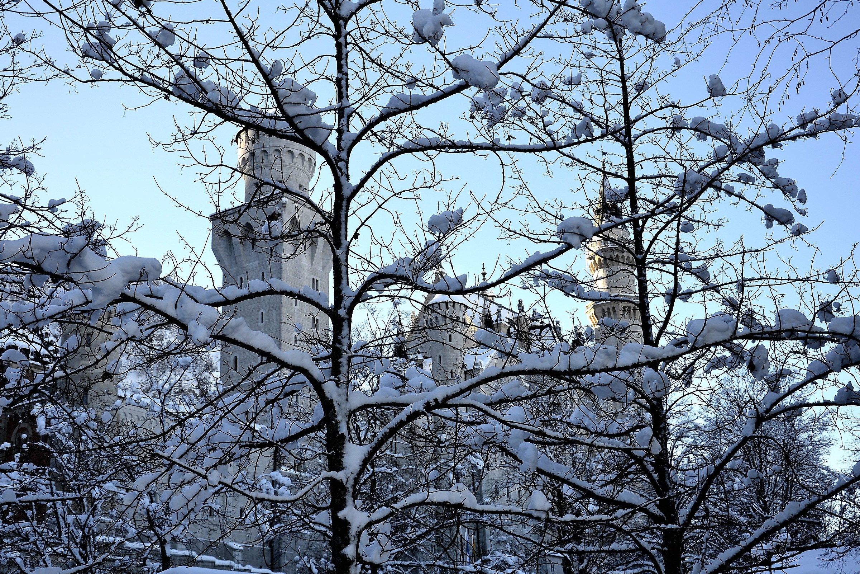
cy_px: 287
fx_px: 1147
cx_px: 430
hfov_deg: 41.1
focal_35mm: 48
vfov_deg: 28.1
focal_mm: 32
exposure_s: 1/160
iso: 100
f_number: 5.6
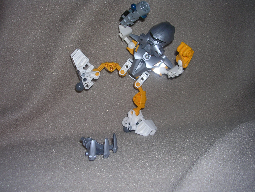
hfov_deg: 49.0
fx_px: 280
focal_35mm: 38
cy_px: 96
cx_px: 128
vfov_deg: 37.7
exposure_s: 1/60.1
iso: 50
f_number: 2.8
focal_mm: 5.8
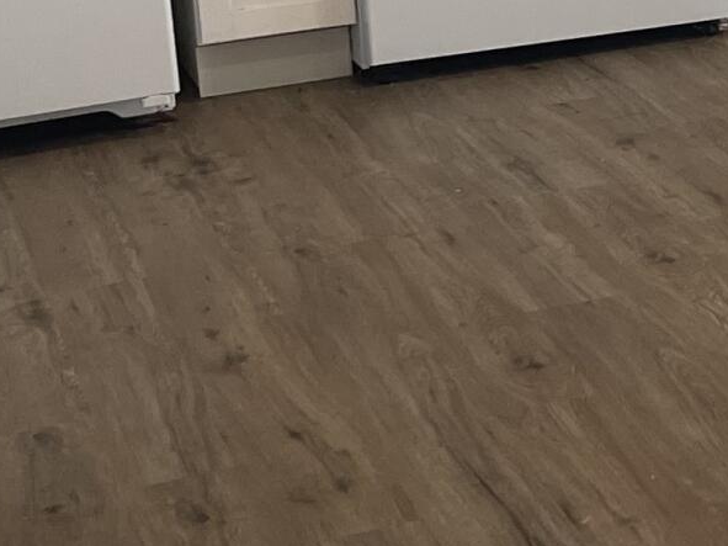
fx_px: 2670
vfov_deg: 11.3
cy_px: -212
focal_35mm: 127
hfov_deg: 14.4
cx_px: 1123
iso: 100
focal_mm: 5.1
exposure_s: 1/120
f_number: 1.6
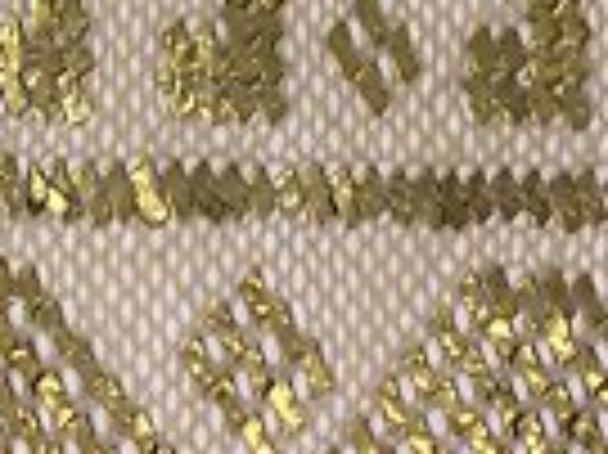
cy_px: -364
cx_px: 86
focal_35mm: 138
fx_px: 2422
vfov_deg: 10.1
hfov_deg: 14.2
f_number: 2.4
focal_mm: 3.3
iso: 25
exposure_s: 1/60
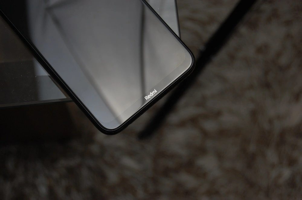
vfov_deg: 16.5
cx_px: 151
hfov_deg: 24.6
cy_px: 100
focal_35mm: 82
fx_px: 691
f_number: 5.6
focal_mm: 55
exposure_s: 1/25
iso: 400
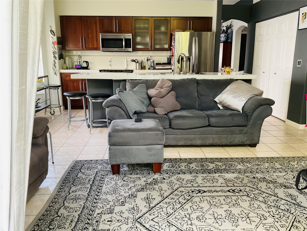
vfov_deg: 48.2
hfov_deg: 61.7
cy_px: 116
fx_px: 257
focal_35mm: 29
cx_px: 154
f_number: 1.8
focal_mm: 3
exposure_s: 1/60
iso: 125
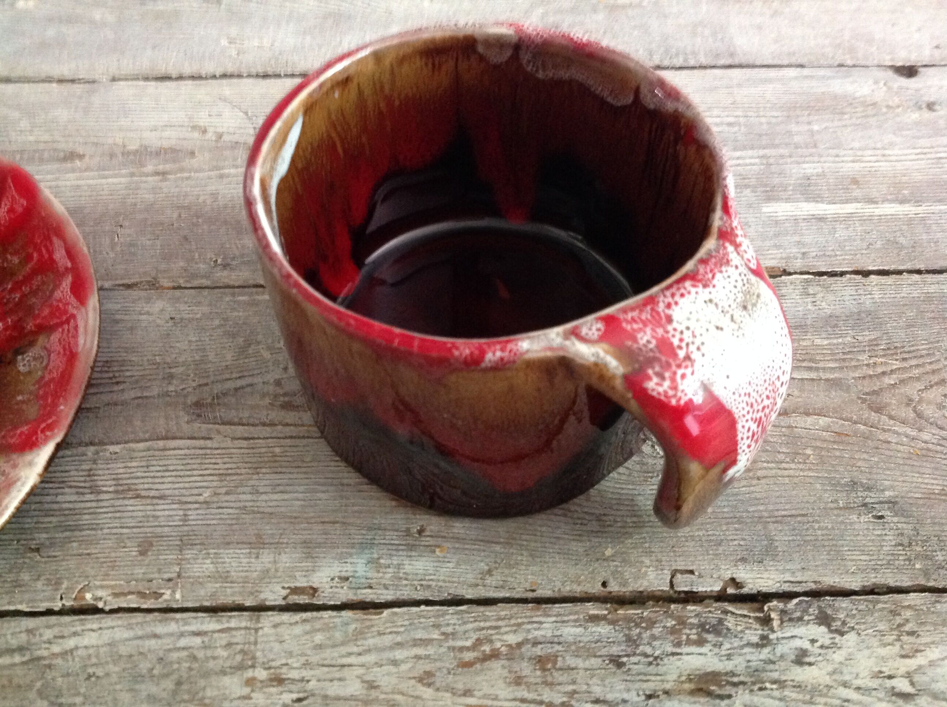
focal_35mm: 35
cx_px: 474
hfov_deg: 52.7
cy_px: 354
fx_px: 956
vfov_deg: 40.6
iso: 500
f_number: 2.4
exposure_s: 1/15
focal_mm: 4.28
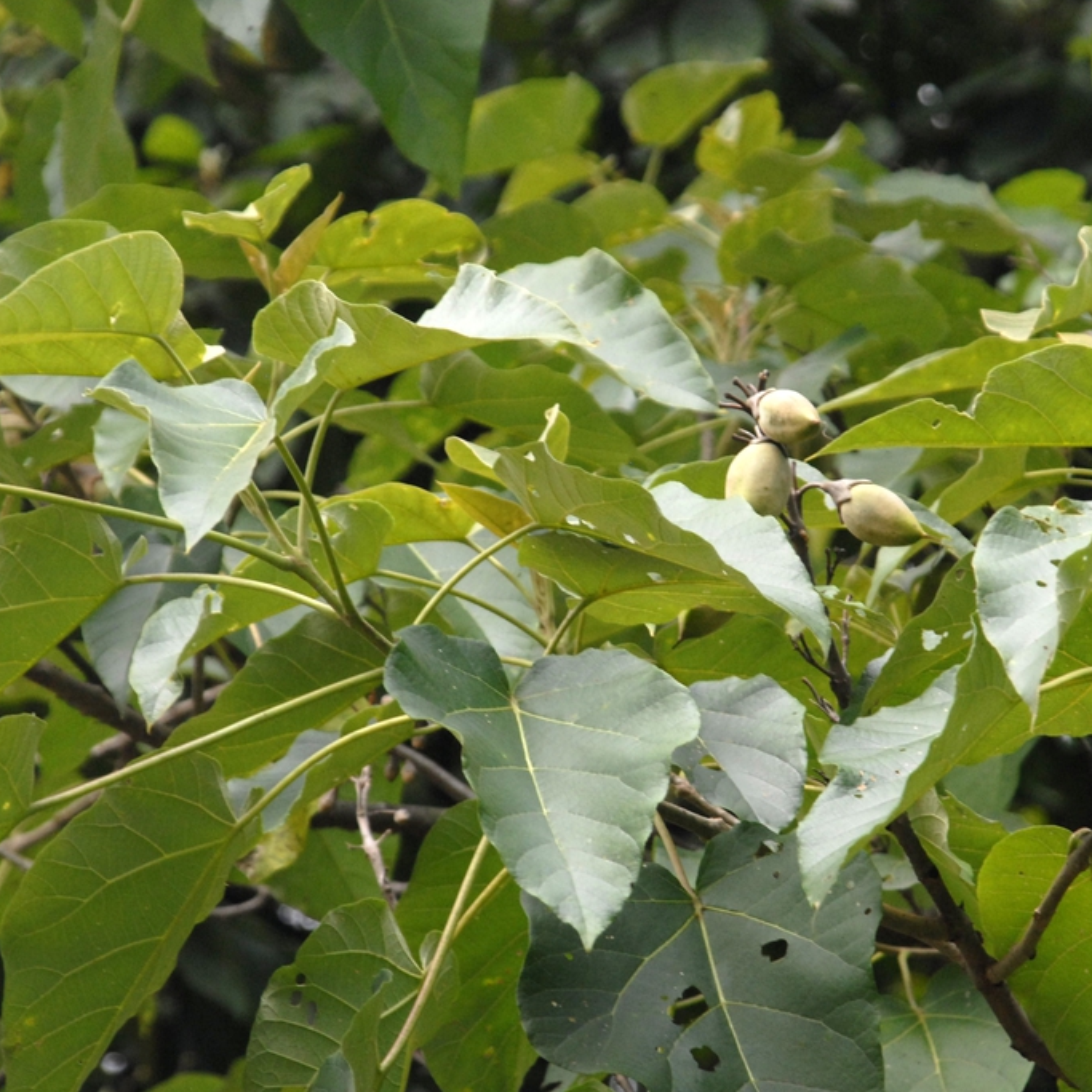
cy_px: 546
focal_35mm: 297
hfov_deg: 5.9
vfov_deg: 5.9
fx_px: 10587
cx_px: 673
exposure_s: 1/200
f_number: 7.1
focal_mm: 155
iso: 400
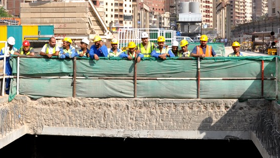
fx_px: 408
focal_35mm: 55
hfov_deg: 37.8
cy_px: 23
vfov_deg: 21.5
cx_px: 136
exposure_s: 1/160
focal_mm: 18
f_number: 13
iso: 200
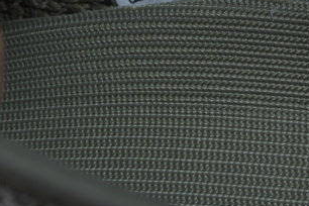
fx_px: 3527
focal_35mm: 411
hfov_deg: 5.0
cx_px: 274
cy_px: -37
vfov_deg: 3.3
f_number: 13
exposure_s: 1/250
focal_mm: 105
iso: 200
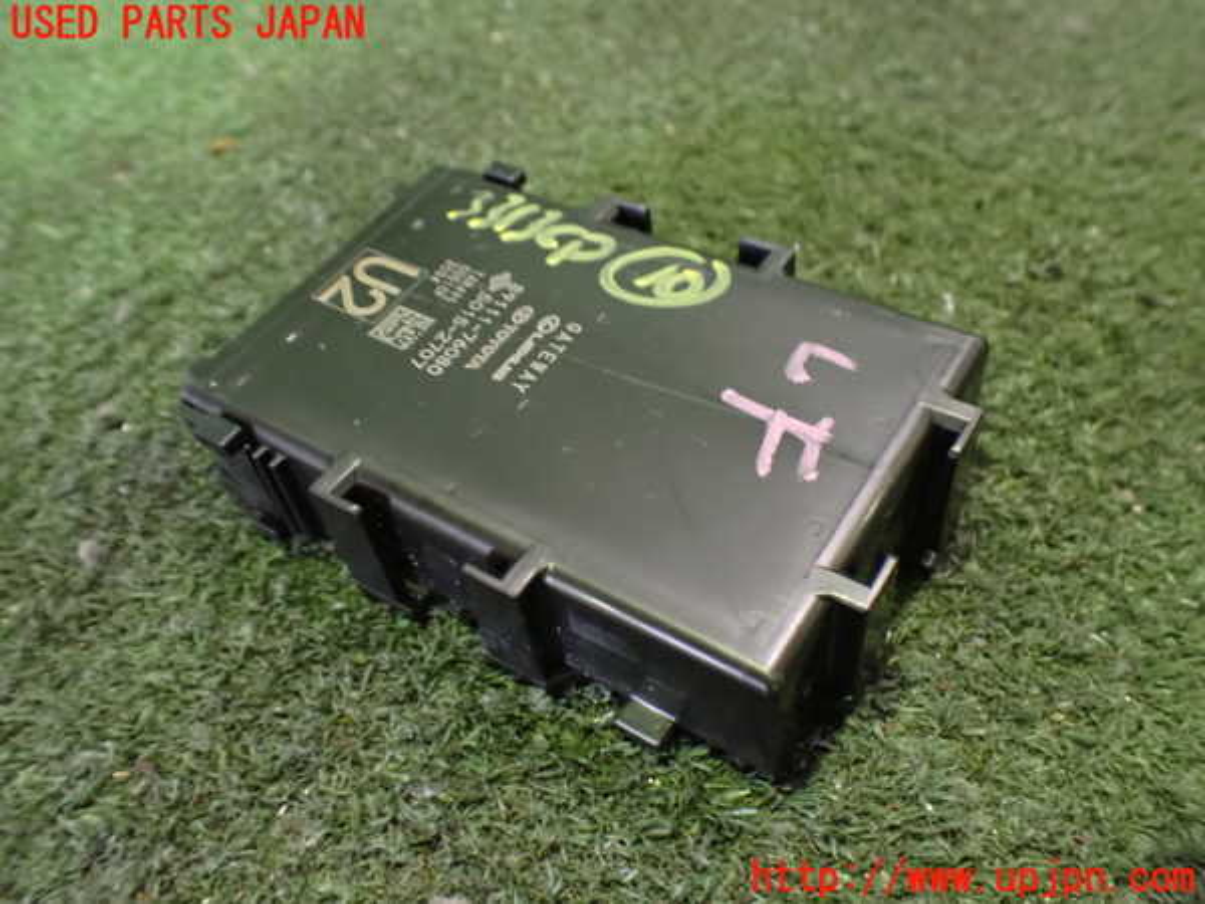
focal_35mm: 30
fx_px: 1044
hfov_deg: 60.0
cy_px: 452
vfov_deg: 46.8
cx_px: 602
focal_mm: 5.4
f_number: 2.3
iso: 1250
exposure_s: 1/30
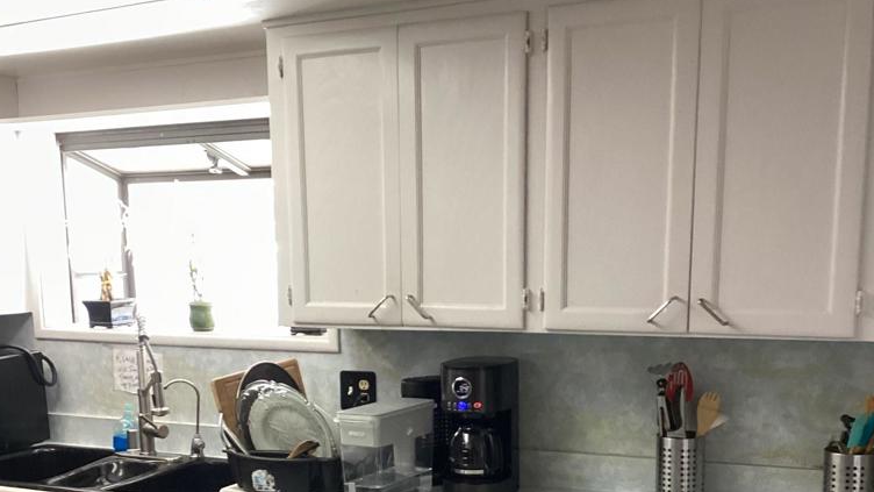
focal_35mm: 46
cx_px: 437
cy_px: 438
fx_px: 1066
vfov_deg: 25.2
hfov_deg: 44.6
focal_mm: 3.3
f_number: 2.4
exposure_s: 1/60
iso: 200
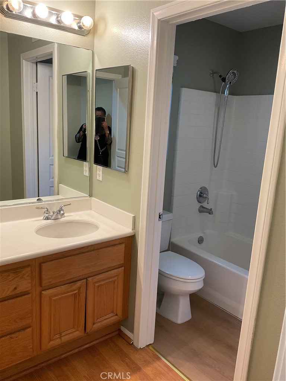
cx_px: 143
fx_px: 319
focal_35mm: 29
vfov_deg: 61.7
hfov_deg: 48.2
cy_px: 190
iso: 80
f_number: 1.8
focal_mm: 3
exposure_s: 1/60
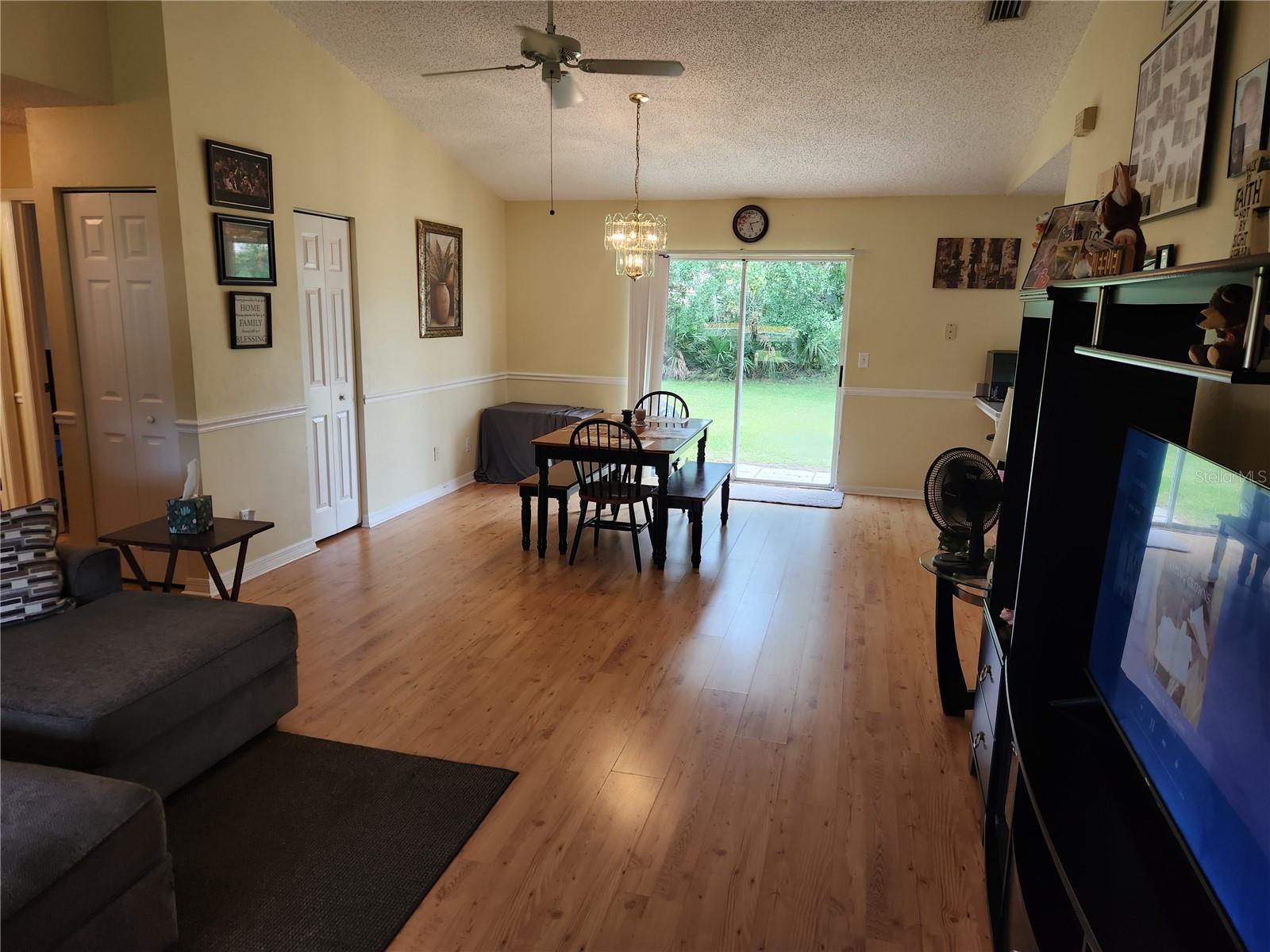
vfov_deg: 58.9
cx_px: 635
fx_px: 844
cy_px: 476
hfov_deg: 73.9
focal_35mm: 23
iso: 100
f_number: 1.8
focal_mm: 5.4
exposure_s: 1/120
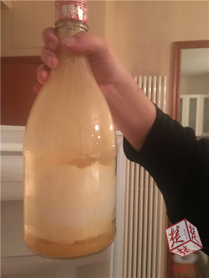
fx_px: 233
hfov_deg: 48.3
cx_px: 104
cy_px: 139
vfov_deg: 61.6
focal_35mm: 29
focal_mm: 4.15
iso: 500
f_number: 2.2
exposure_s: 1/17
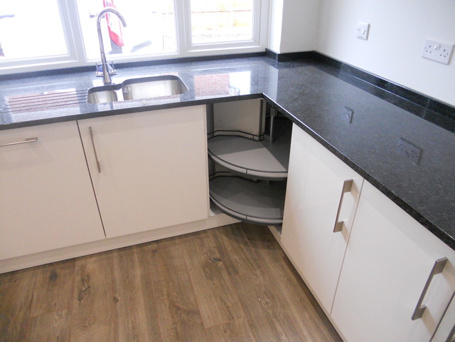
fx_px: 355
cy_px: 171
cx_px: 228
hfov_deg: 65.3
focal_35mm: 27
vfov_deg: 51.4
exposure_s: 1/80
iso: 400
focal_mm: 4.9
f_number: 3.2
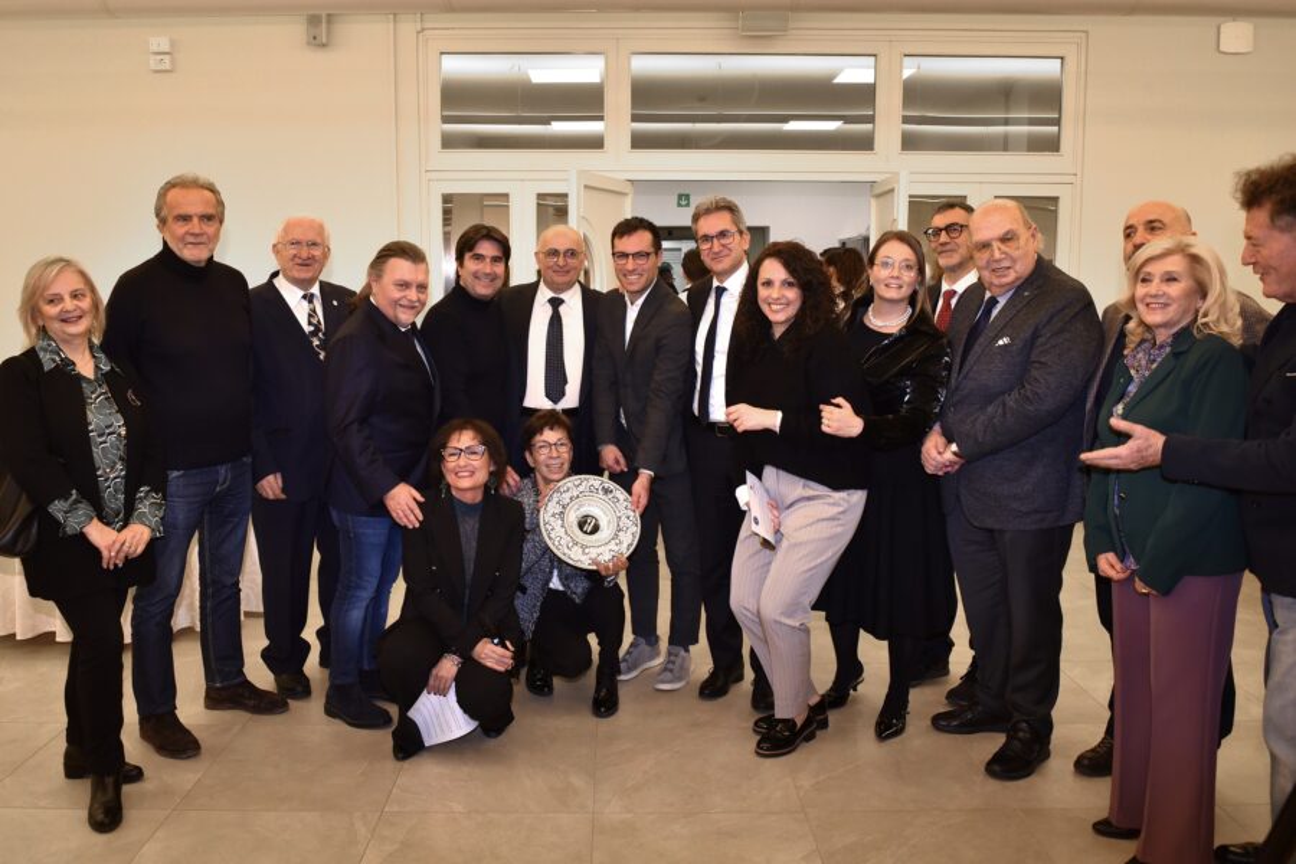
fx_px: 2520
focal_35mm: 70
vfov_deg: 19.5
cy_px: 432
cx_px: 648
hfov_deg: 28.8
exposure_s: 1/80
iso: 1100
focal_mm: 70
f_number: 7.1
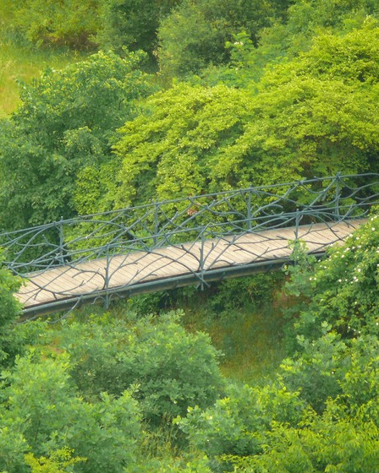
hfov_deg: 2.8
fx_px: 7698
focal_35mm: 549
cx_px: 154
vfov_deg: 3.5
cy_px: 236
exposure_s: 1/40
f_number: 3.7
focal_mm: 88.8
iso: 100
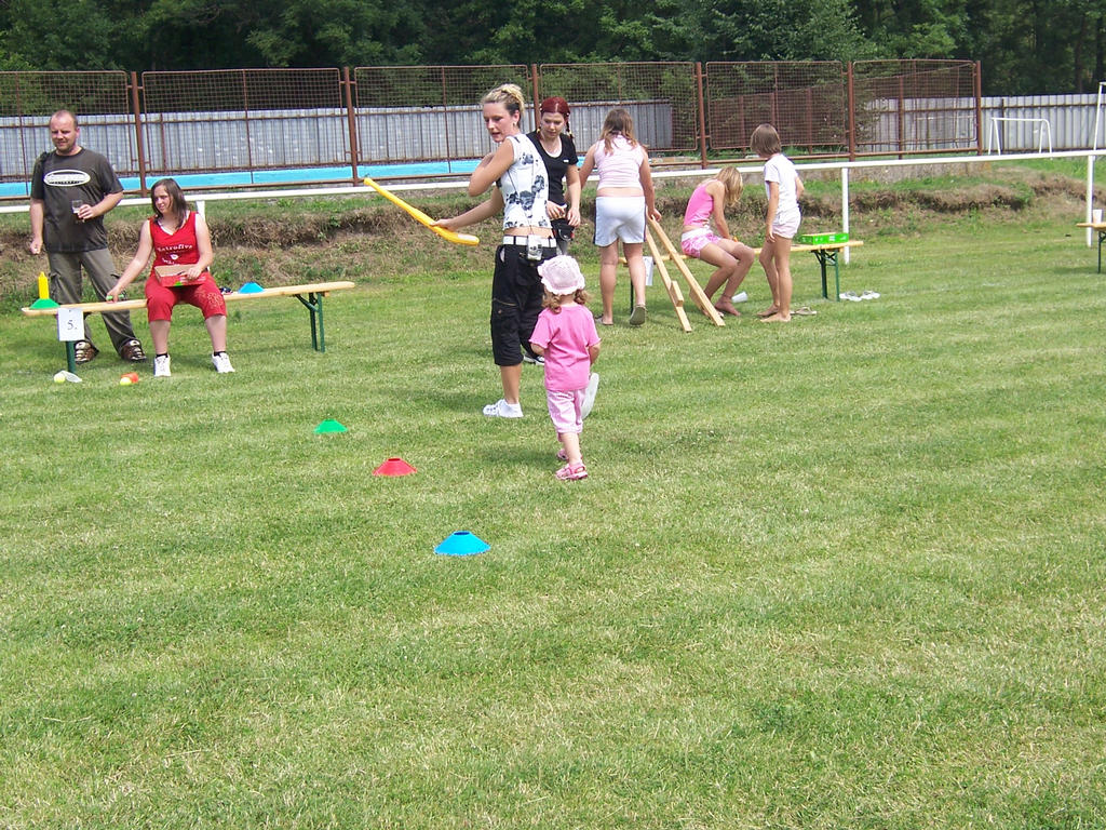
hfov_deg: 38.9
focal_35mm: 49
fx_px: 1566
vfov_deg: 29.7
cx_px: 553
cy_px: 415
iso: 80
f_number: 4
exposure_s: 1/350
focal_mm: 8.2
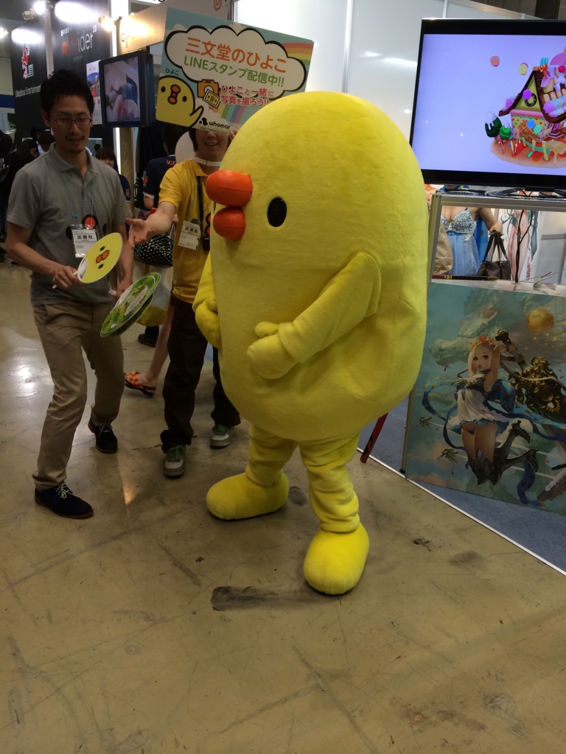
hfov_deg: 46.8
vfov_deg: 60.0
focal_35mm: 30
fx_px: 654
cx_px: 283
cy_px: 377
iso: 40
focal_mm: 4.12
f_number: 2.2
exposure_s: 1/40
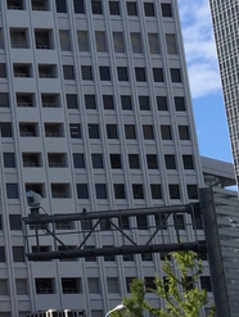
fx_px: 1102
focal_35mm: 120
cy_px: 72
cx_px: -216
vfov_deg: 16.3
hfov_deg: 11.3
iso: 32
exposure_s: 1/2326
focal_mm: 4.15
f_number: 2.2
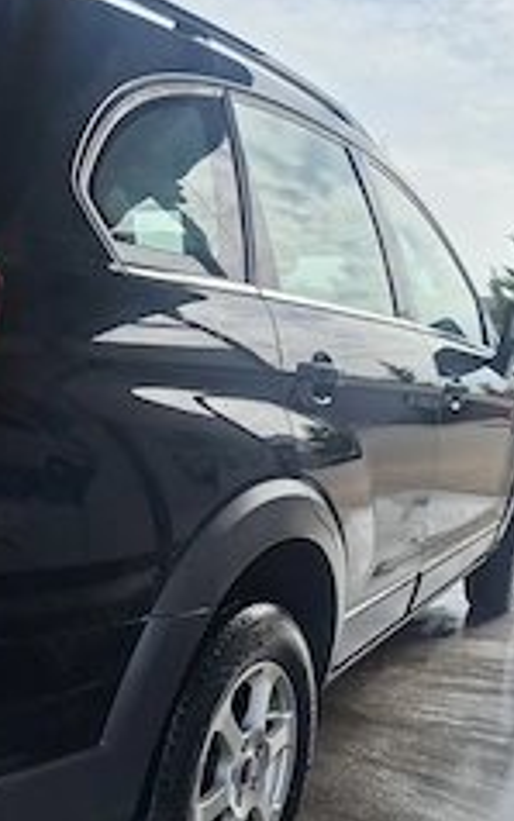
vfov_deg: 46.1
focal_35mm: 41
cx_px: 276
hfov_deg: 31.3
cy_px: 635
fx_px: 918
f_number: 1.8
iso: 40
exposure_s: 1/1376
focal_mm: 5.54
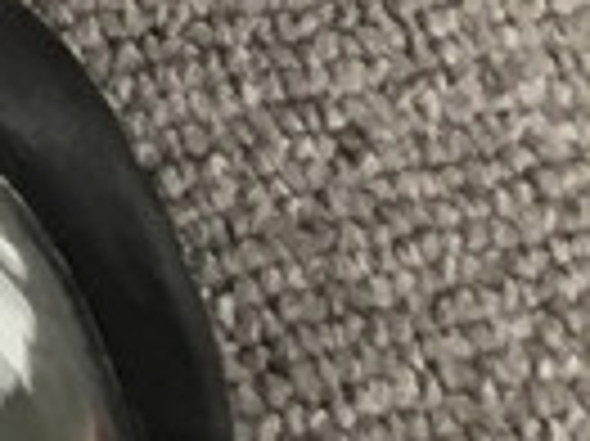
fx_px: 3627
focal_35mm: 213
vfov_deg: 6.6
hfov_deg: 7.6
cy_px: -578
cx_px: -1432
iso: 32
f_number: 2.4
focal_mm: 3.3
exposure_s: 1/33
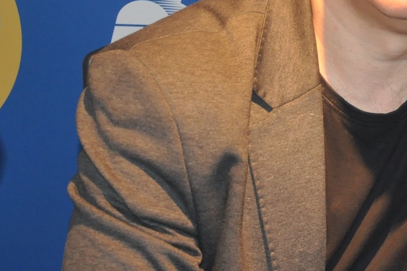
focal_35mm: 132
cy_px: 71
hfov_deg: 15.5
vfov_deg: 10.4
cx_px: 312
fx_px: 1492
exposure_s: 1/60
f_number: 4
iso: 800
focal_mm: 28
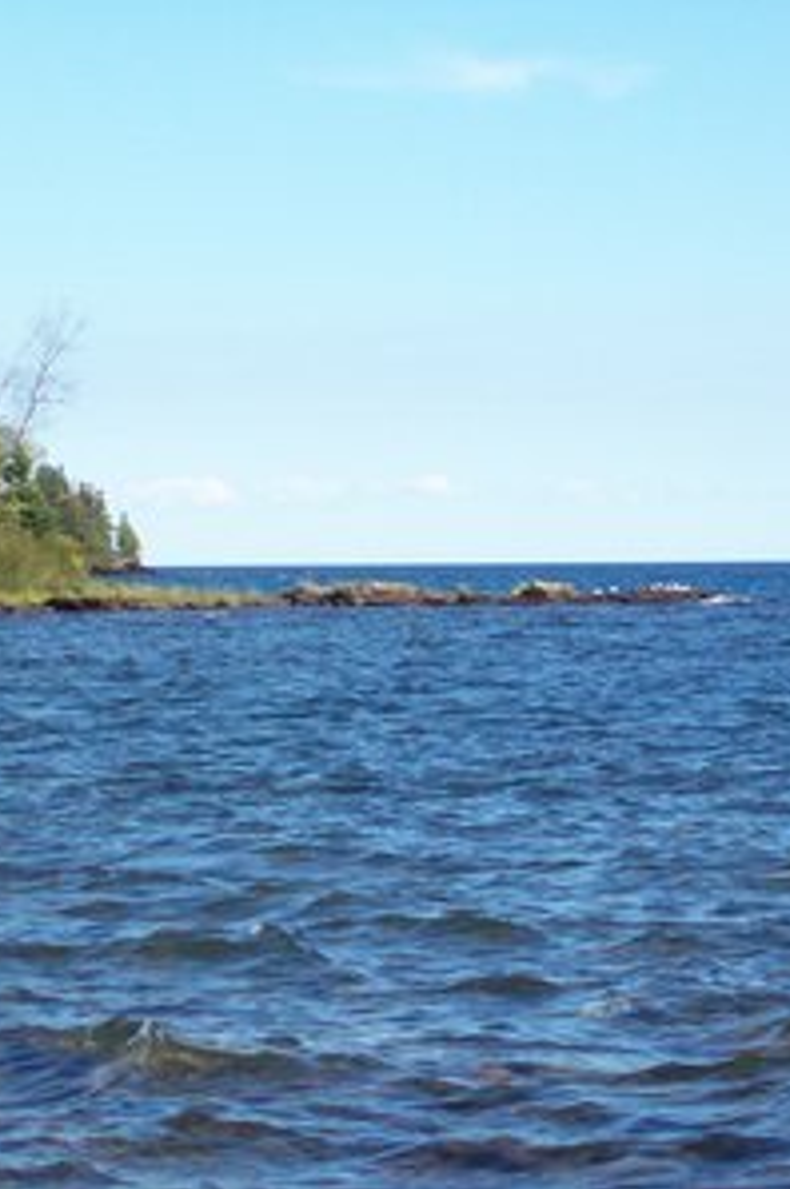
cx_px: 670
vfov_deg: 13.6
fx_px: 4982
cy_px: 594
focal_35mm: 151
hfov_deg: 9.0
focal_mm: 18
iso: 80
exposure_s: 1/510
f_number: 4.8
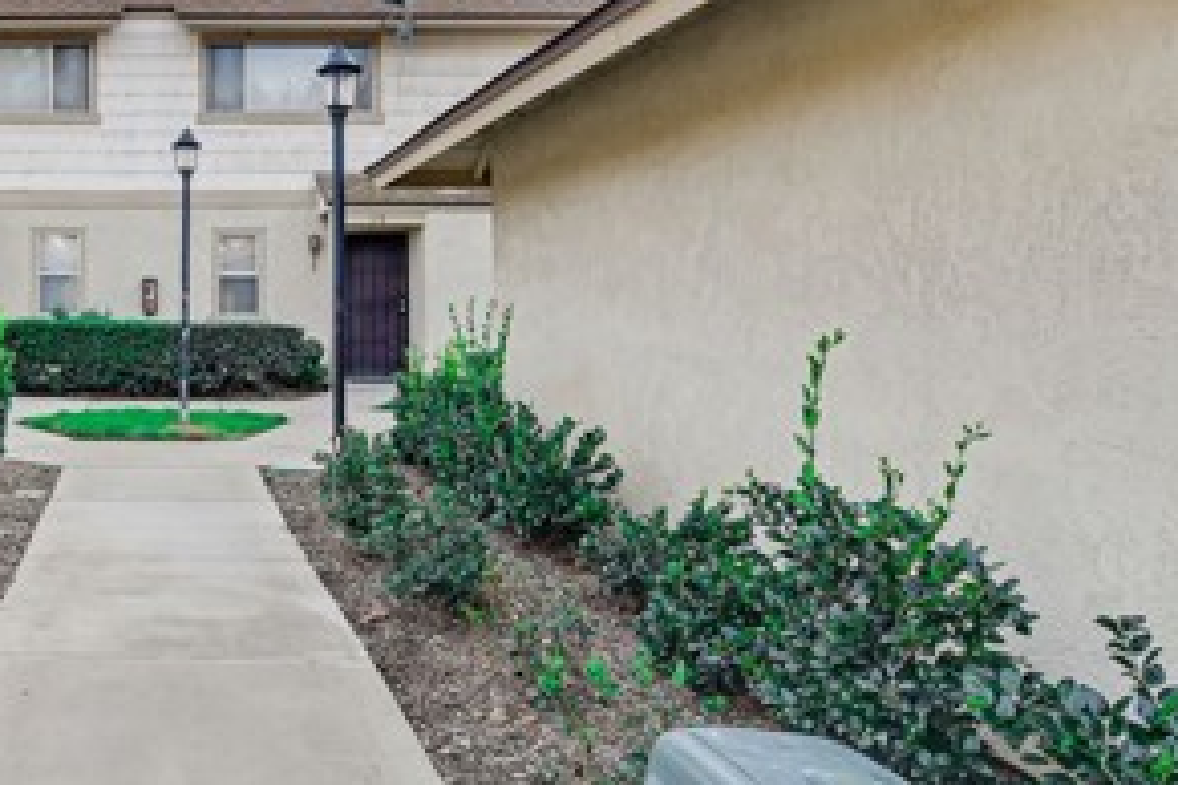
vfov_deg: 39.8
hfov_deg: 50.9
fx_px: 1080
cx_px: 125
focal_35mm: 33
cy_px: 306
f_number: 10
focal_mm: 10
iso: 400
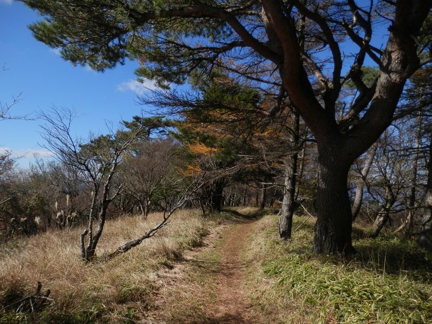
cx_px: 216
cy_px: 162
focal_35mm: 25
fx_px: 312
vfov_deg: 54.9
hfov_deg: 69.4
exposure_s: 1/160
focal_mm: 4.5
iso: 80
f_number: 8.7
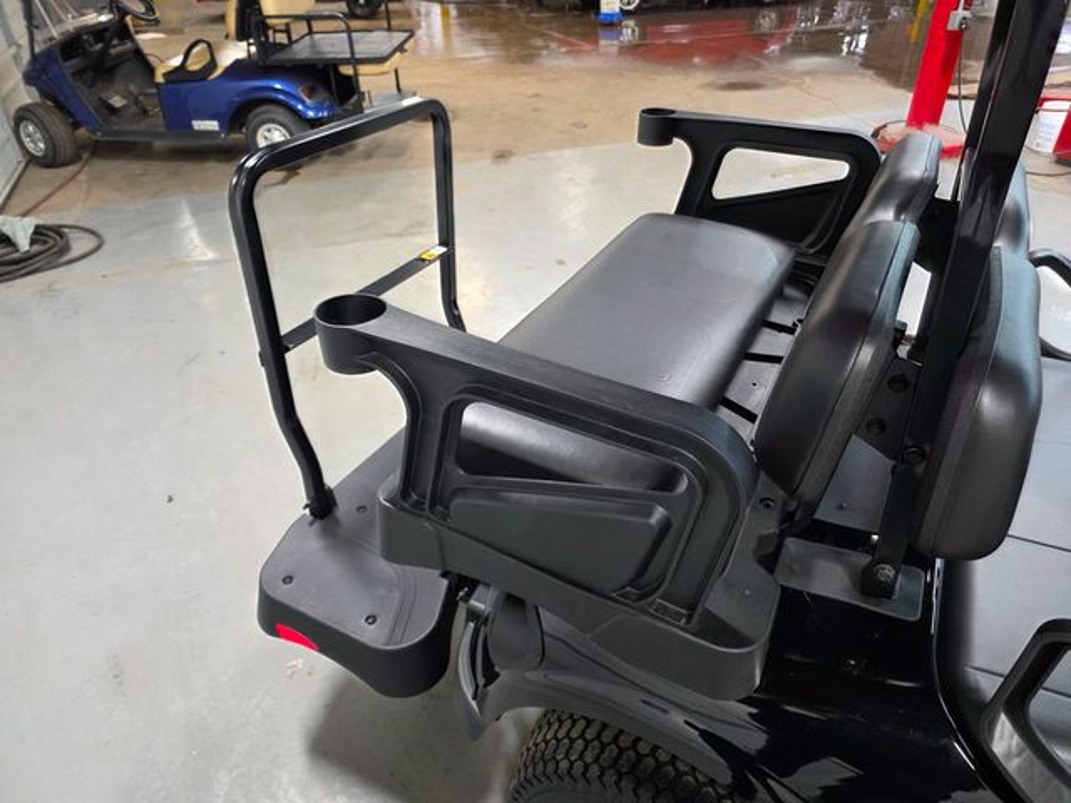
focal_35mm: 23
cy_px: 402
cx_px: 536
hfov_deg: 73.9
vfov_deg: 58.9
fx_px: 712
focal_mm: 6.3
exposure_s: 1/120
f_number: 1.7
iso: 250
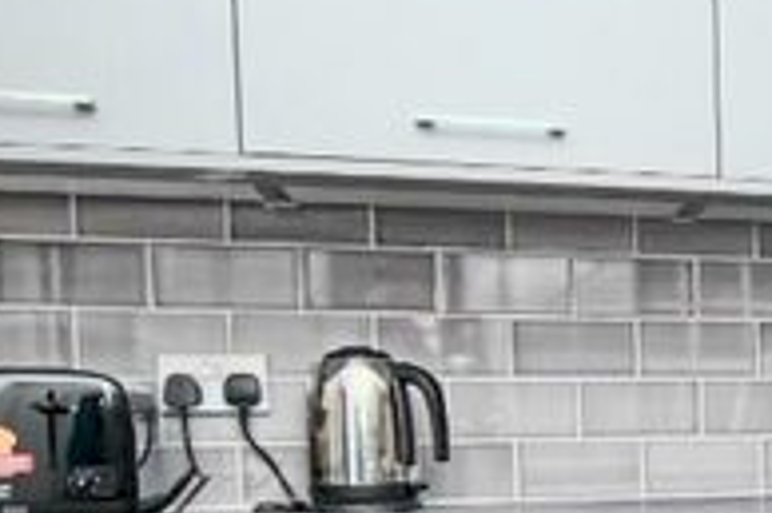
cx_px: 919
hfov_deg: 31.2
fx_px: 1157
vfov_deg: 24.1
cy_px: 485
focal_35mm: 54
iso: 100
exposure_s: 1/250
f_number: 4.5
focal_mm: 10
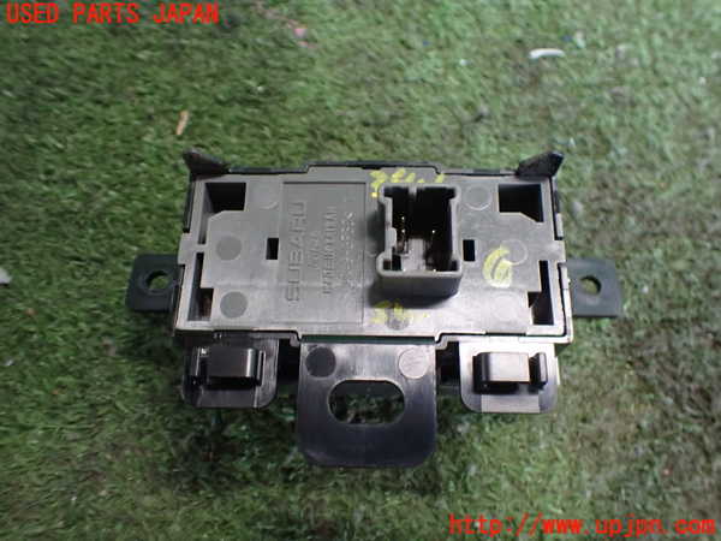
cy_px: 270
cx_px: 360
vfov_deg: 46.8
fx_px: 625
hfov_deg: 60.0
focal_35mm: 30
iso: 800
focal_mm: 5.4
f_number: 2.3
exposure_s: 1/60
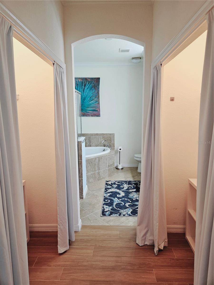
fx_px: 190
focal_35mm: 23
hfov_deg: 58.9
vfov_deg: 73.9
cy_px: 142
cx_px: 107
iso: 160
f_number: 1.8
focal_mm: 5.4
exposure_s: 1/120
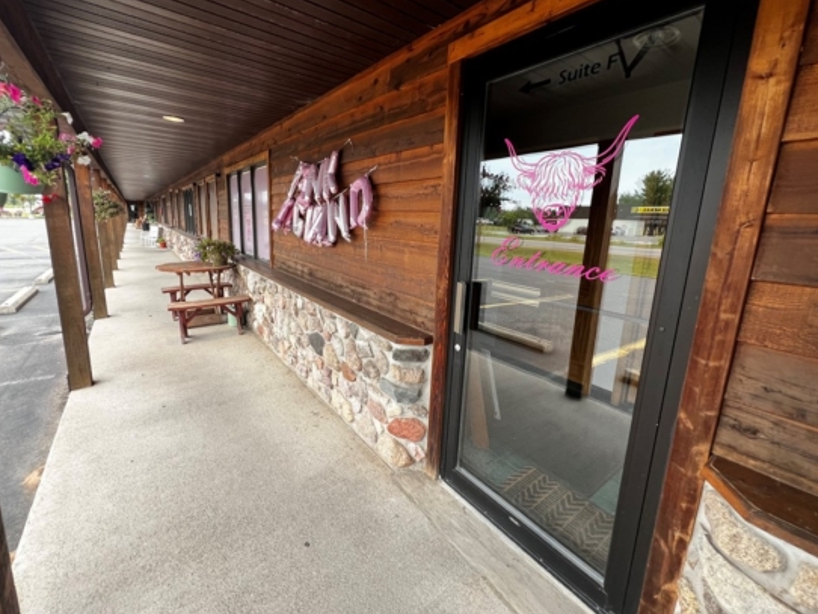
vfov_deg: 85.6
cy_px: 288
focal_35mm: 14
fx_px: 331
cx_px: 401
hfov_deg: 102.0
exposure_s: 1/99
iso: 64
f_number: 1.8
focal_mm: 1.57
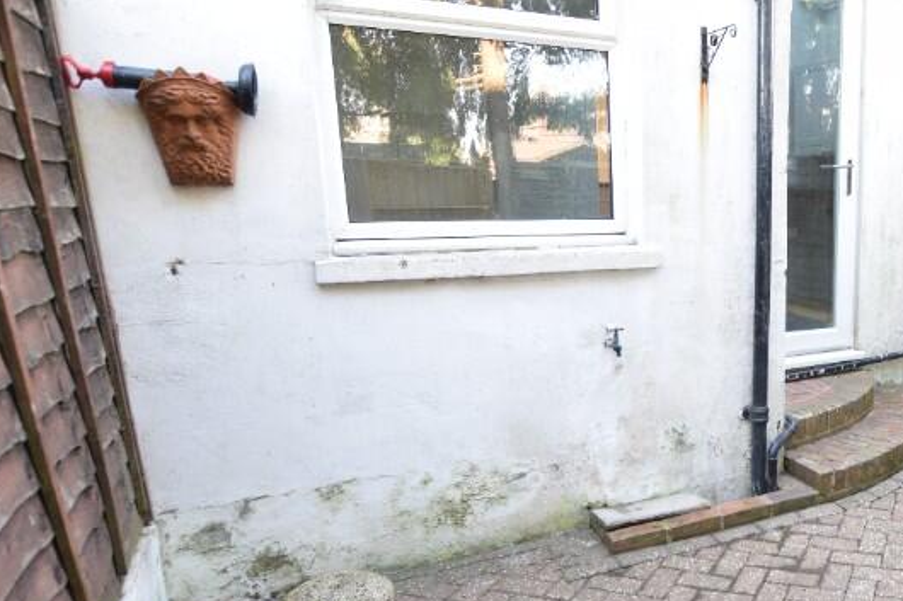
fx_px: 727
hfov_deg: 55.5
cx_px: 806
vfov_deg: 44.7
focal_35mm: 29
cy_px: 360
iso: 100
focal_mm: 10
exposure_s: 1/15
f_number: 4
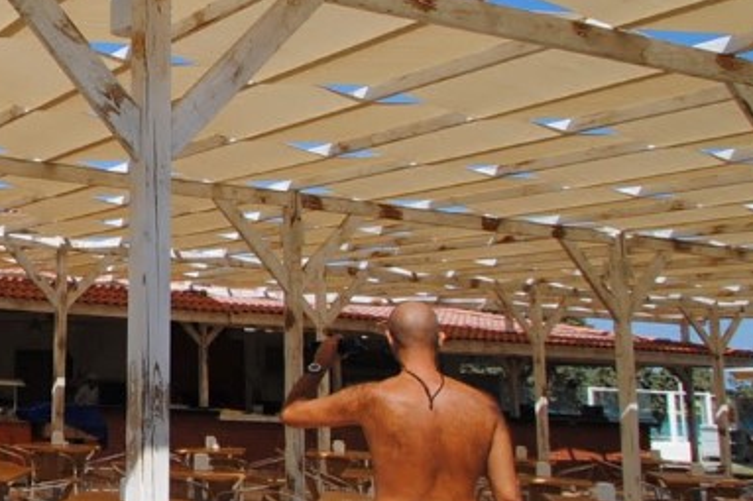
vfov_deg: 29.8
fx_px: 941
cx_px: -105
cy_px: 208
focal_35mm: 45
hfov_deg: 36.0
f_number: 8
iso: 100
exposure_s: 1/320
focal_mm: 10
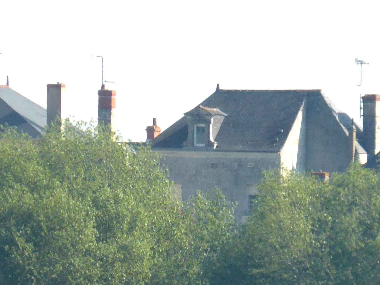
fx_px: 13008
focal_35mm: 1185
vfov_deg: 1.3
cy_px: 347
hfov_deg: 1.7
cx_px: 388
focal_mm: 65
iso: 100
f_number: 5.9
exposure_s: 1/250
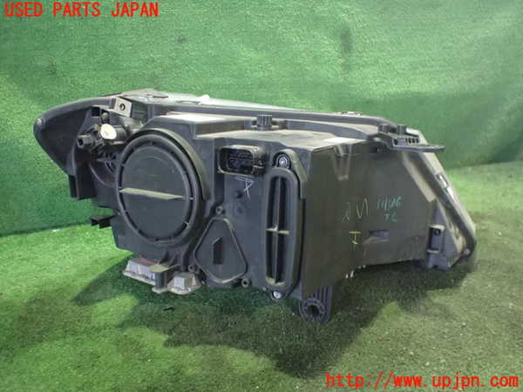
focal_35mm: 30
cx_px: 262
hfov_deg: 60.0
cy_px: 196
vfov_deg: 46.8
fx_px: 453
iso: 1600
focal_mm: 5.4
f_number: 2.3
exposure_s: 1/30
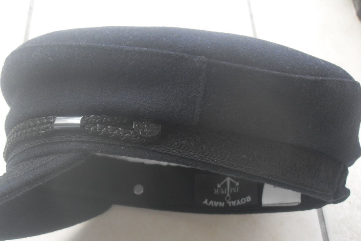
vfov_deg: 34.2
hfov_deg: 49.6
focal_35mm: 39
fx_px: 391
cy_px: 127
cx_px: 179
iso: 100
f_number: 2.8
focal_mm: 6.3
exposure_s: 1/90
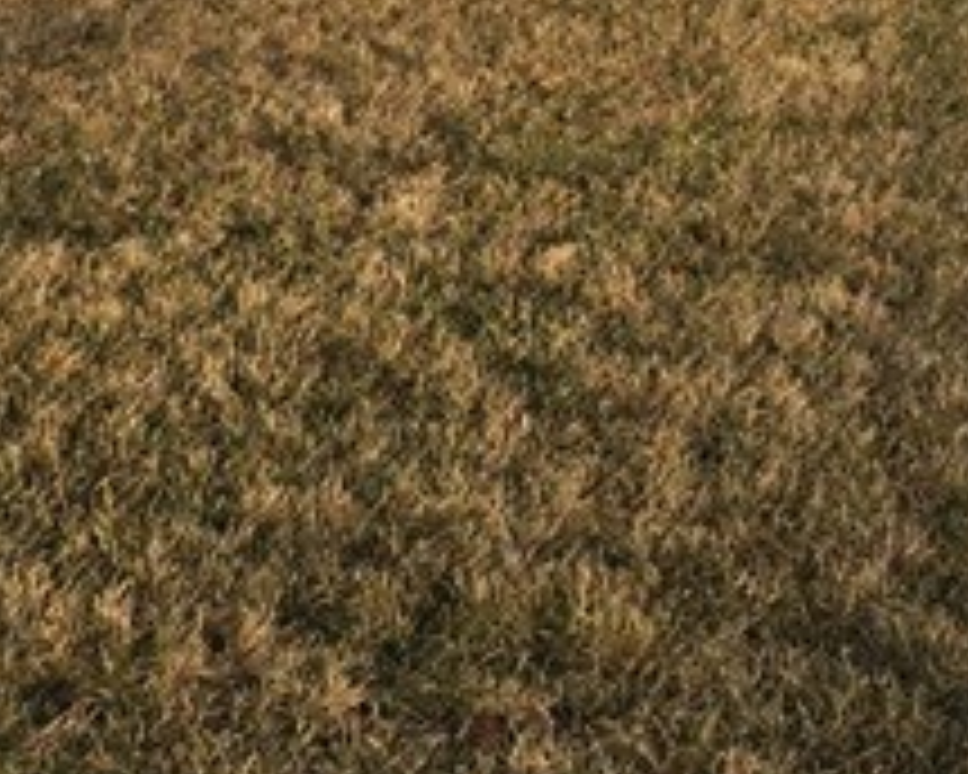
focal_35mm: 135
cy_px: -310
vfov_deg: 11.1
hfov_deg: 14.2
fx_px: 3868
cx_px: 270
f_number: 2.2
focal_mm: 4.15
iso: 32
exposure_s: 1/1319
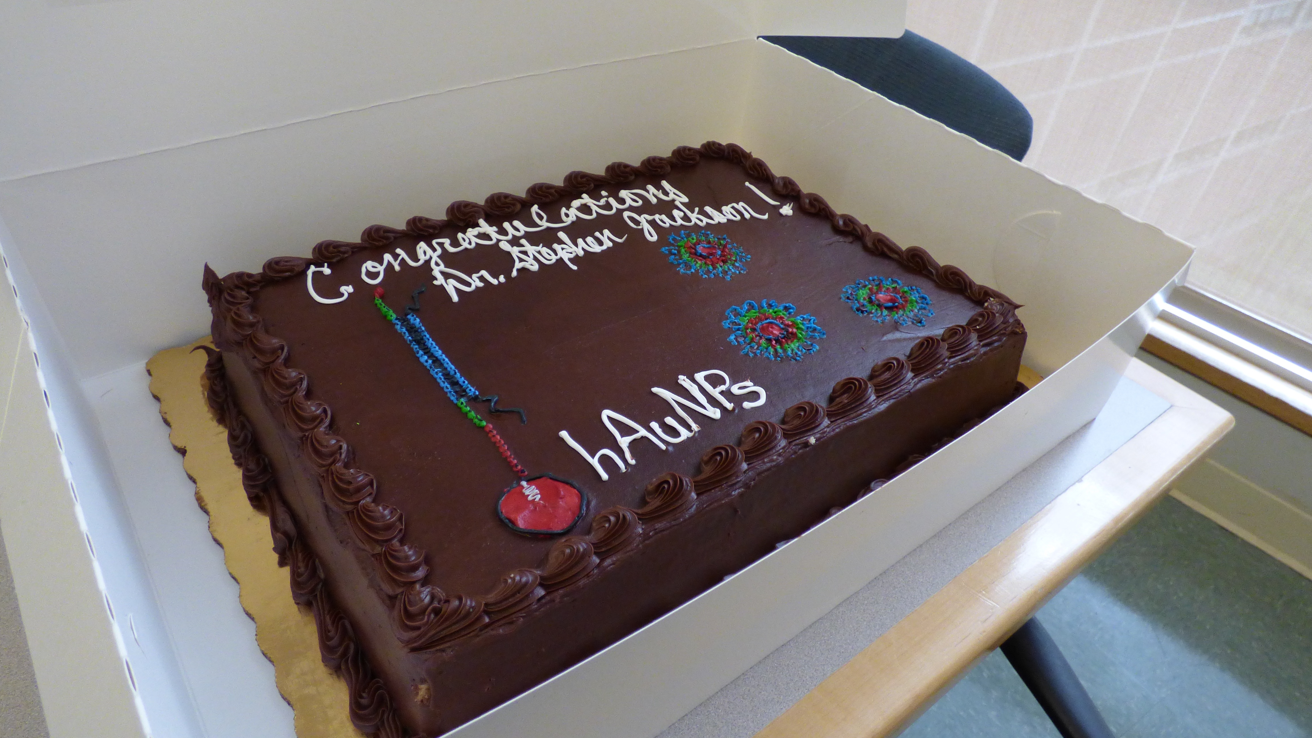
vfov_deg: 51.5
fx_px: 765
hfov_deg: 81.2
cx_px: 655
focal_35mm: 22
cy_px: 377
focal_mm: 3.58
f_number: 2.8
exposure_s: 1/60
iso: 400
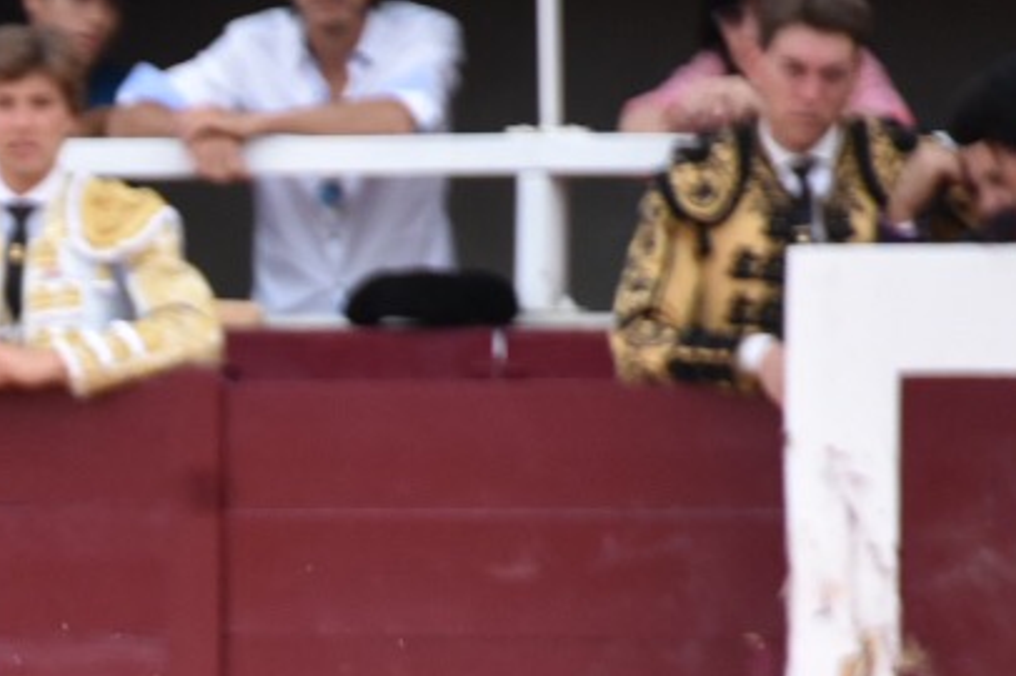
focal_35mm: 799
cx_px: -766
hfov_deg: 2.6
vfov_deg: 1.7
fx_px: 22531
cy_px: 1149
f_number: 5.6
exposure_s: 1/500
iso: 1250
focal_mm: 200
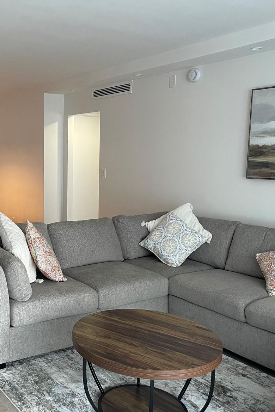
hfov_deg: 34.6
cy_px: 202
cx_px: 46
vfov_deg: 51.9
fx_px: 424
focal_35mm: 37
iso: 125
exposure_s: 1/89
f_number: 1.6
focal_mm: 4.2
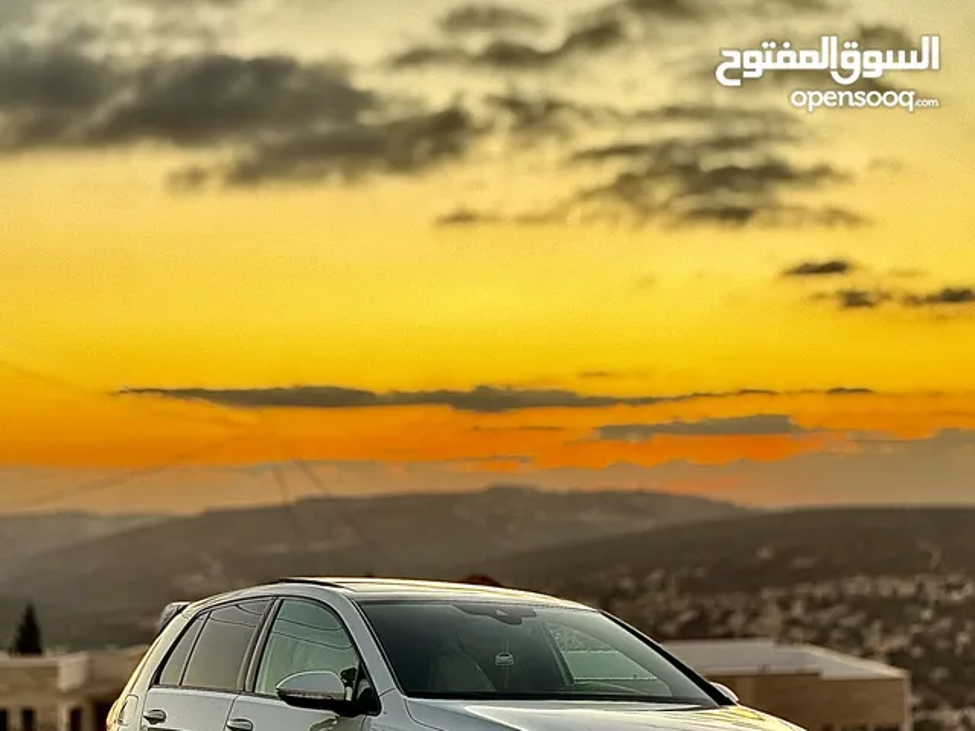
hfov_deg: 39.7
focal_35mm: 48
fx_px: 1352
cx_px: 488
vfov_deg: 30.3
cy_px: 366
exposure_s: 1/195
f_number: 1.78
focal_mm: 6.76
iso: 200
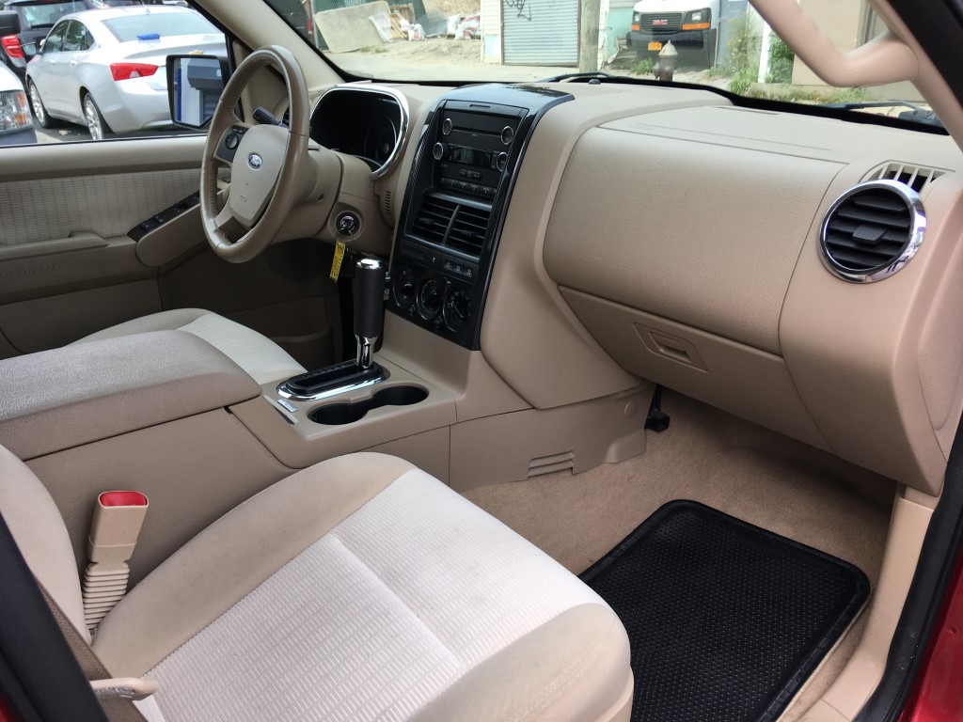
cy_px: 361
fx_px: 807
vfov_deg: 48.2
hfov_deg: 61.7
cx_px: 482
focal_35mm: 29
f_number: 2.2
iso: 25
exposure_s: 1/278
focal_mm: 4.15
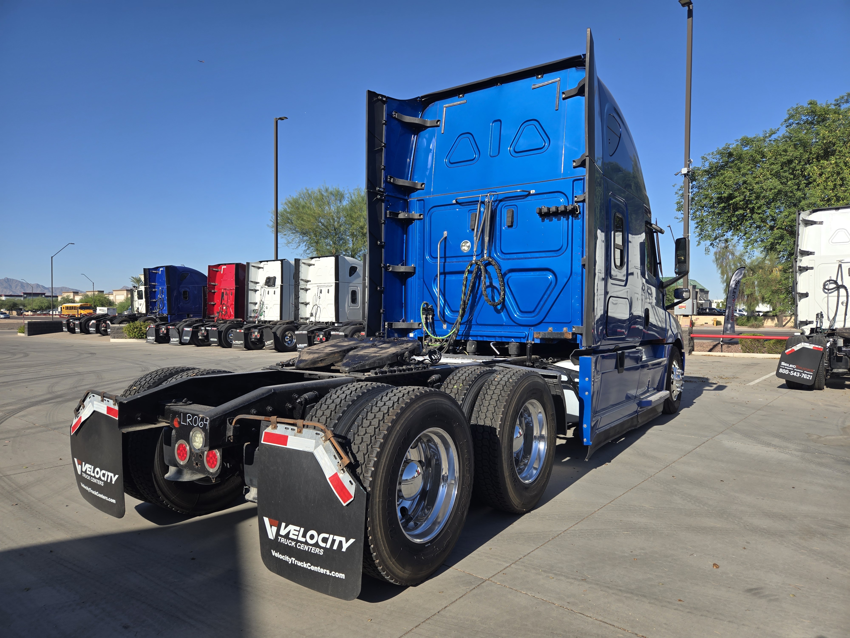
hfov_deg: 73.9
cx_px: 425
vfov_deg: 58.9
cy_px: 319
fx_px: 565
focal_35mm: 23
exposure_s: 1/1765
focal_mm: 5.4
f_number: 1.8
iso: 25
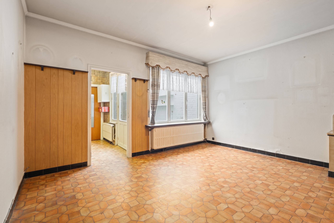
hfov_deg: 93.3
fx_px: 158
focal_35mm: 17
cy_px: 112
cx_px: 167
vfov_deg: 70.4
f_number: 11
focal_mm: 17
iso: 1250
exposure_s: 4
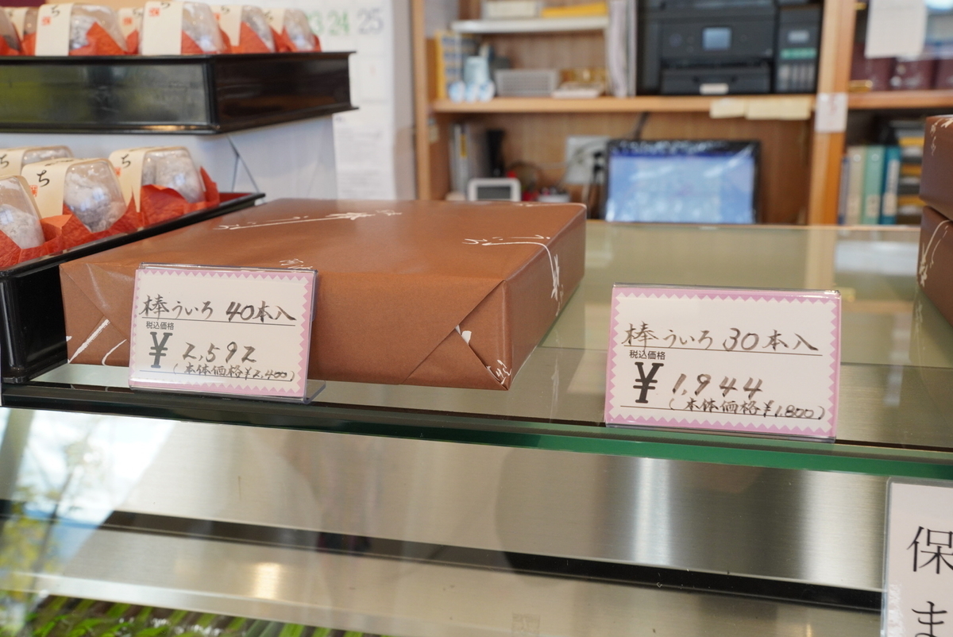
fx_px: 993
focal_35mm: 38
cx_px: 476
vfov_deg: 35.5
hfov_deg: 51.3
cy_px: 318
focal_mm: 25
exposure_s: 1/160
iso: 1000
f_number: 7.1
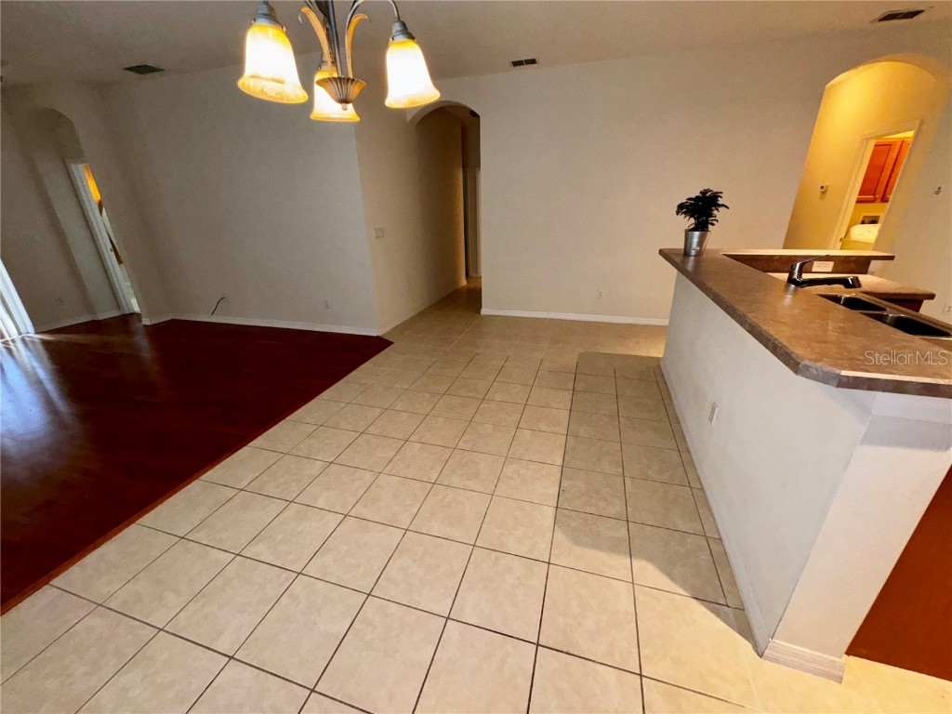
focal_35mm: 14
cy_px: 357
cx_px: 476
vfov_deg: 85.7
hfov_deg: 102.1
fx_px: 385
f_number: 2.2
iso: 160
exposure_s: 1/60
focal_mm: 2.22
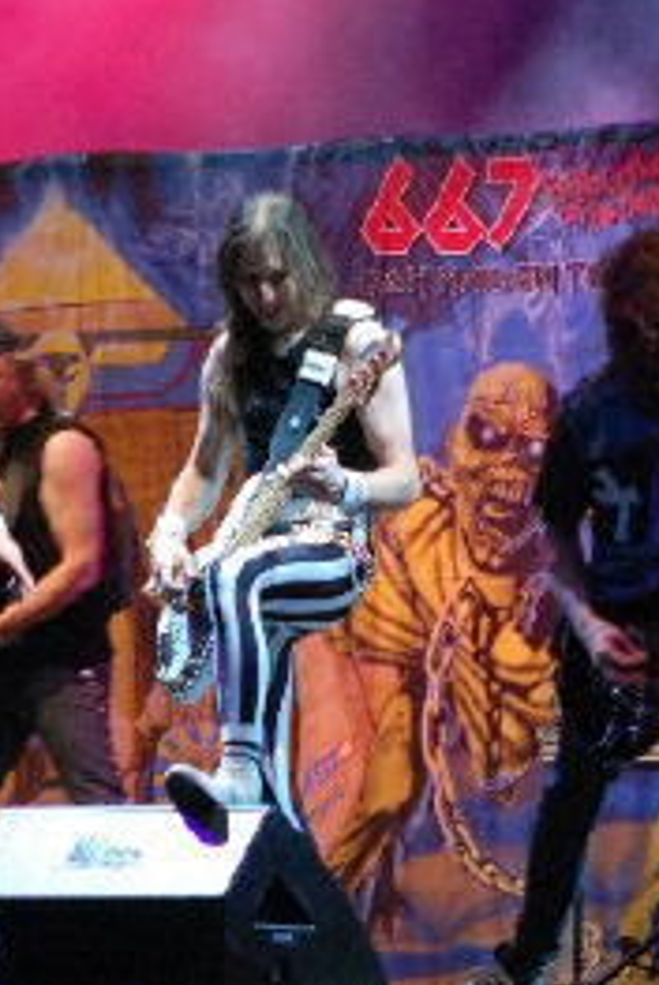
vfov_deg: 5.3
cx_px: 255
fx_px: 10598
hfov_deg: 3.6
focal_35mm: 387
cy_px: 491
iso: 1600
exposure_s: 1/80
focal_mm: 170
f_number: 5
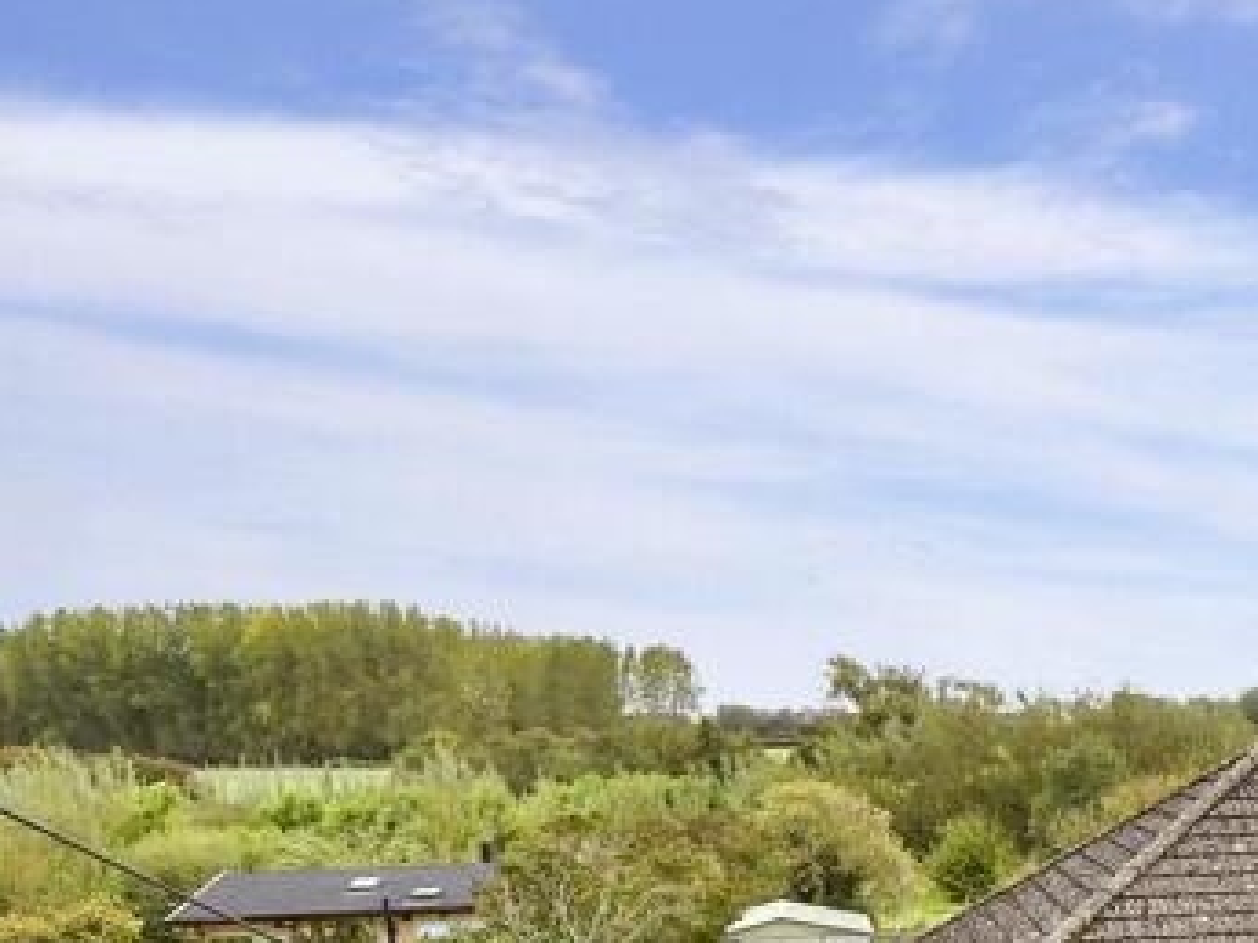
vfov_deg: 29.2
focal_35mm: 43
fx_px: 1563
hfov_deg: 33.9
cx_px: 1569
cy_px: 1117
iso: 200
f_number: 6.3
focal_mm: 10
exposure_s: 1/250
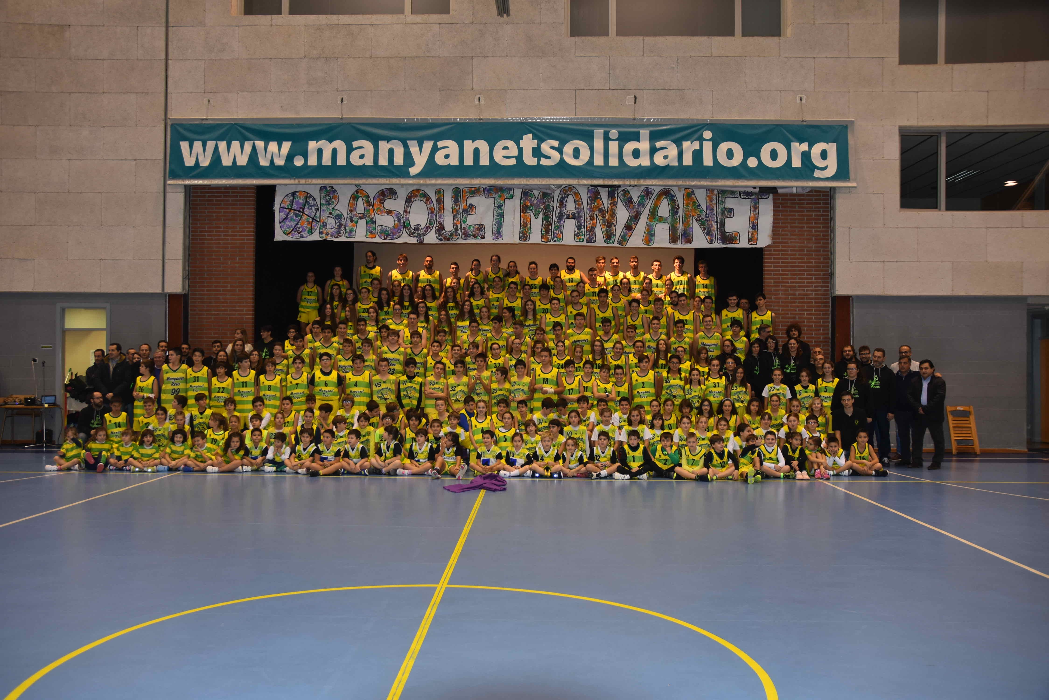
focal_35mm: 33
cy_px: 350
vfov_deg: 40.0
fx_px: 962
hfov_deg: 57.2
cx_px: 524
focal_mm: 22
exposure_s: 1/60
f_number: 3.8
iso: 400
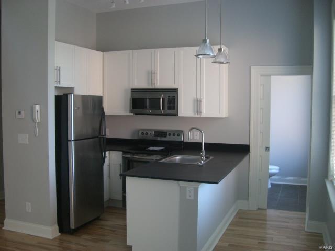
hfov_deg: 49.0
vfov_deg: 37.7
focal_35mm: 38
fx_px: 368
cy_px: 126
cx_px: 168
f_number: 2.7
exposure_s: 1/80
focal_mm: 6.2
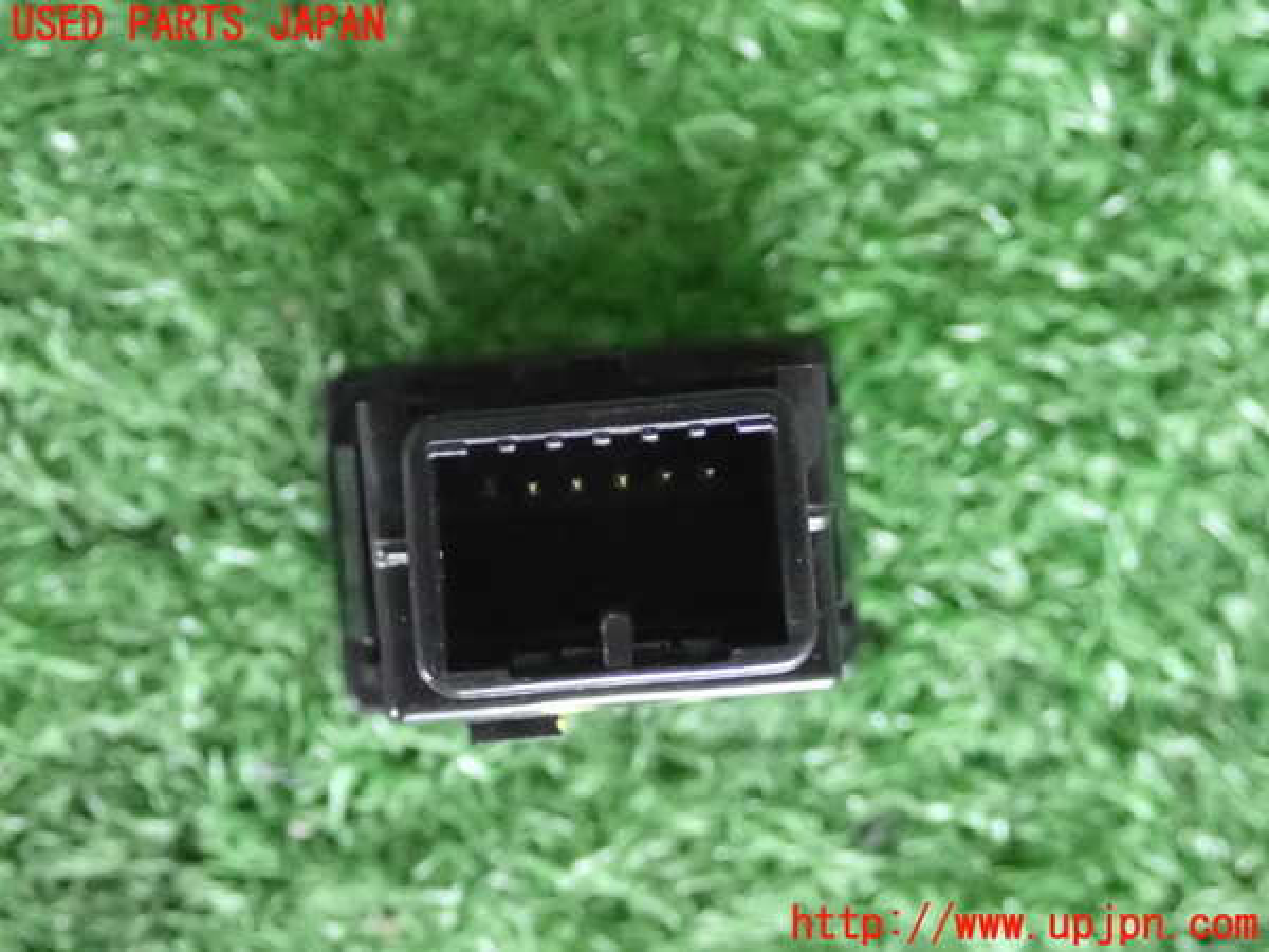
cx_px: 634
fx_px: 2456
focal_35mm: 67
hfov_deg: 29.0
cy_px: 476
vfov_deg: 21.9
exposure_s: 1/60
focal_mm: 11.88
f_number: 3.8
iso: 6400
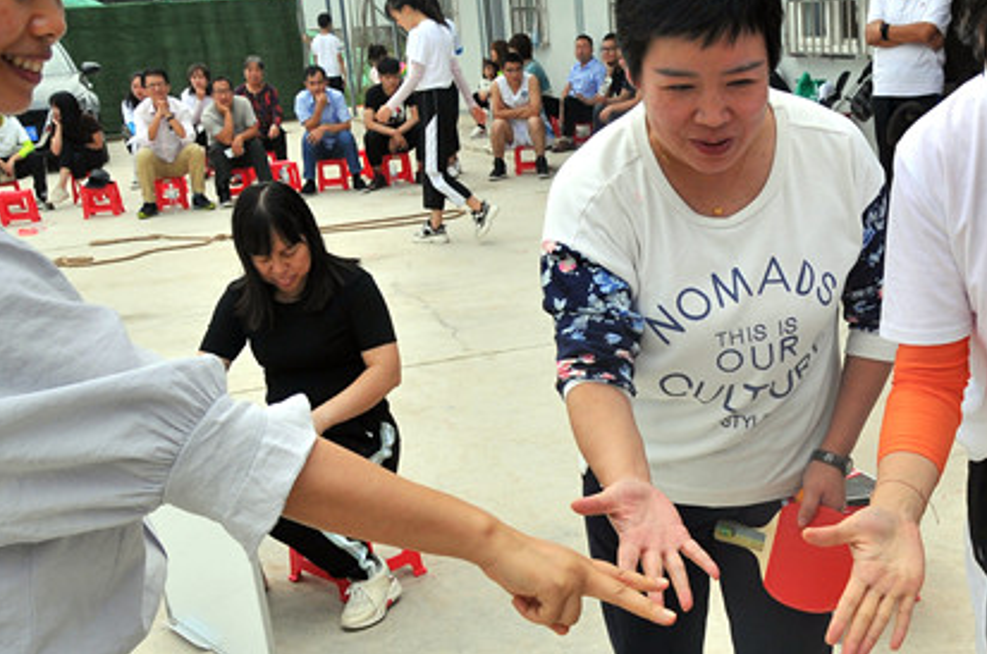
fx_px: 2546
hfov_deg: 21.8
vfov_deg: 14.5
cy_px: 581
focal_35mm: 93
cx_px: 707
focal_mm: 32
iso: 200
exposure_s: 1/400
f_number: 10
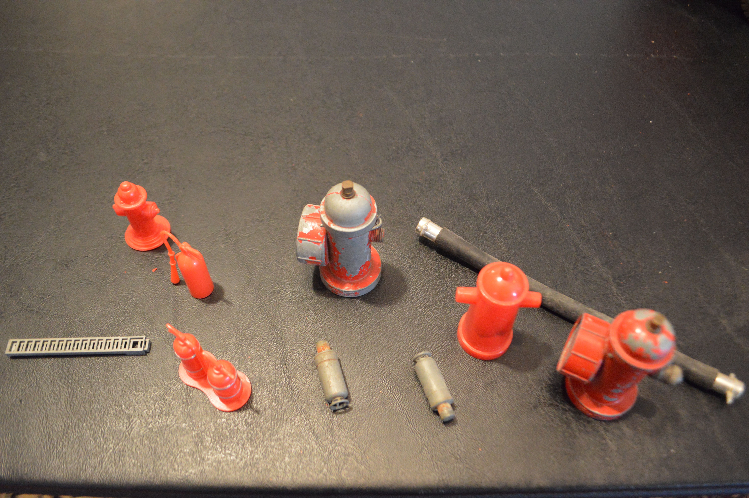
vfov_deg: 47.8
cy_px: 249
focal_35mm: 27
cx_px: 374
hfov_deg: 67.4
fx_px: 561
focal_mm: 18
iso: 3200
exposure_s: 1/15
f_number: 3.5
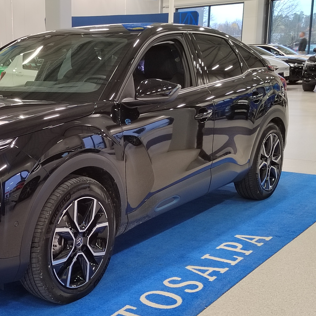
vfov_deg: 32.7
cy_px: 188
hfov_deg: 31.3
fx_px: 537
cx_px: 31
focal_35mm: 52
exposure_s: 1/100
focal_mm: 5.52
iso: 806
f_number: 1.9
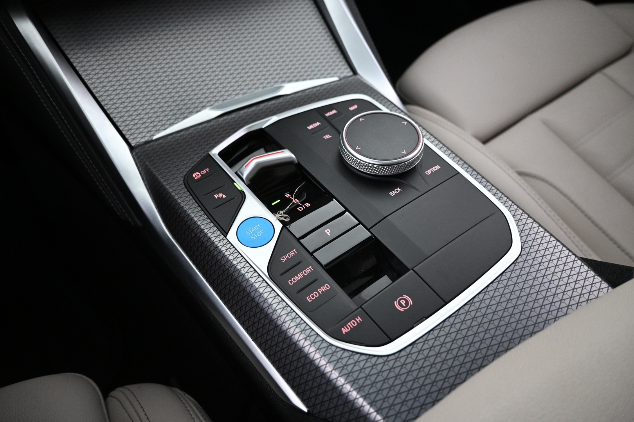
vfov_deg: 53.1
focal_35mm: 24
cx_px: 317
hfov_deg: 73.7
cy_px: 211
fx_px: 423
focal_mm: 16
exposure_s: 1/30
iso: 1600
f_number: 3.5
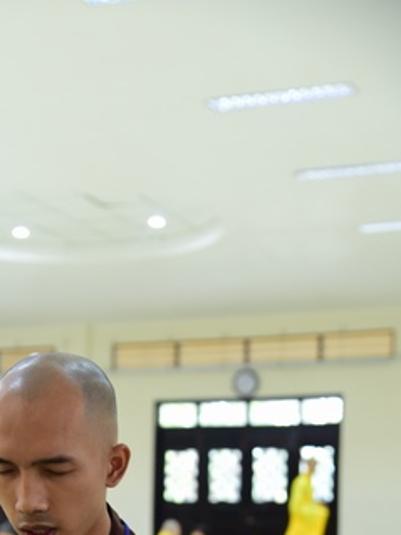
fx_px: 1515
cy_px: 530
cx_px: 47
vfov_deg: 19.5
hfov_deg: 14.9
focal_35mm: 98
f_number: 4
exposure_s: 1/30
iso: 1250
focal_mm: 50
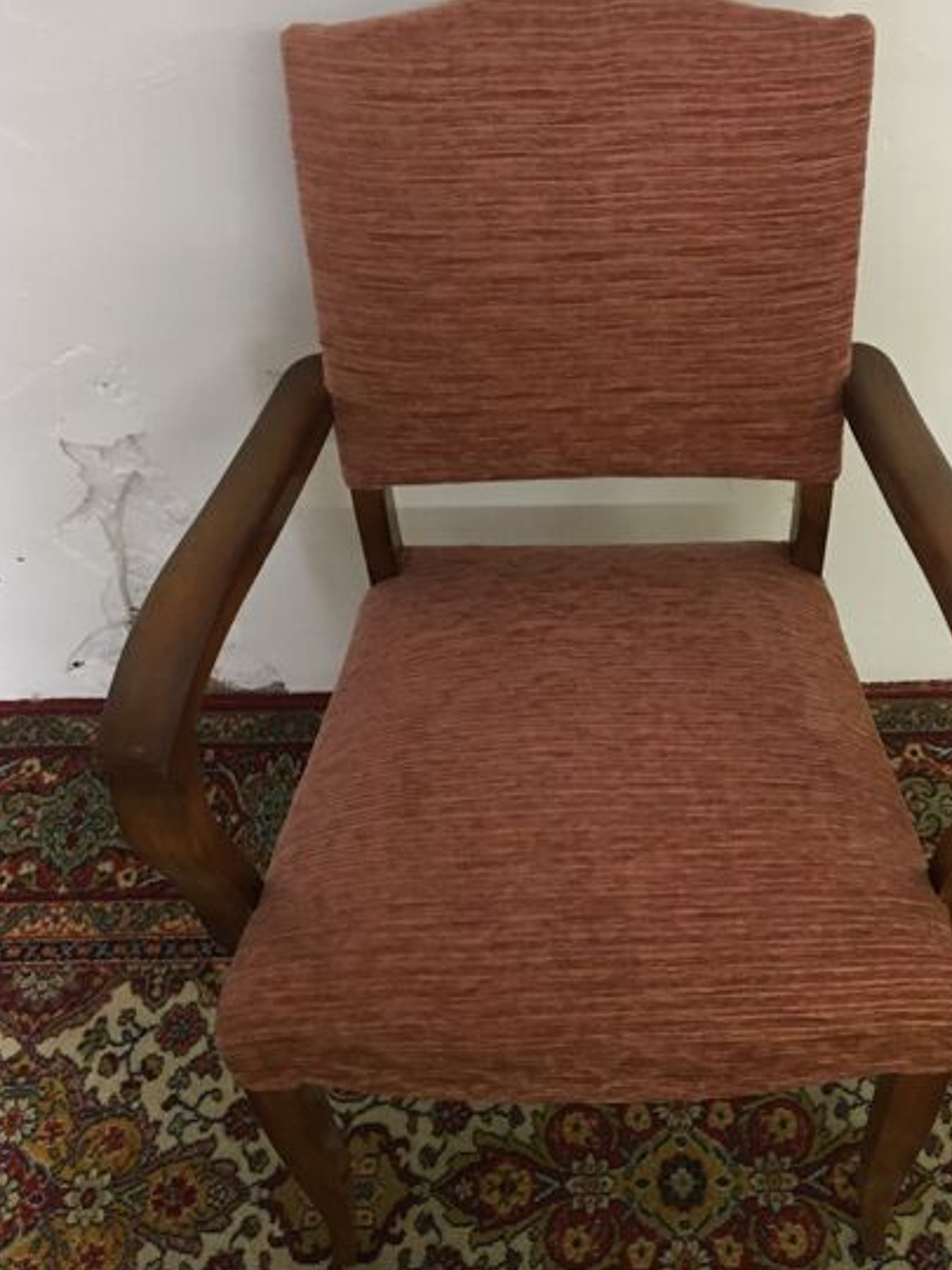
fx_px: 1577
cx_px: 639
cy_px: 790
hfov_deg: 33.3
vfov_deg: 43.5
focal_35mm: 43
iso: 160
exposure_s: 1/33
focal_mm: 4.15
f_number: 2.2
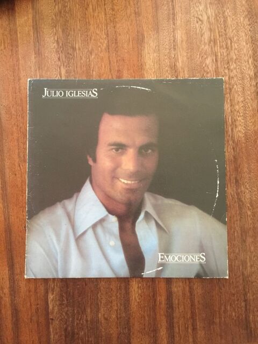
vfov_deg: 61.7
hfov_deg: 48.2
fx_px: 288
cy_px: 172
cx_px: 129
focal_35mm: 29
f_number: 2.2
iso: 160
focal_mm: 4.15
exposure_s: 1/17
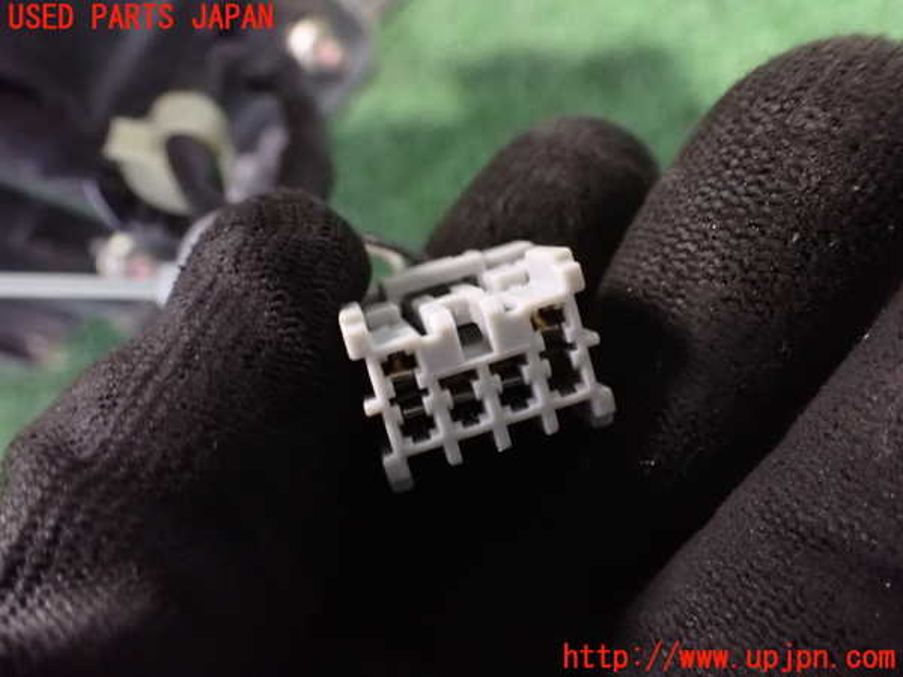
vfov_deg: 46.8
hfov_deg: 60.0
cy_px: 338
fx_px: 783
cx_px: 452
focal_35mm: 30
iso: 1600
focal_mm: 5.4
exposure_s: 1/30
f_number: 2.3
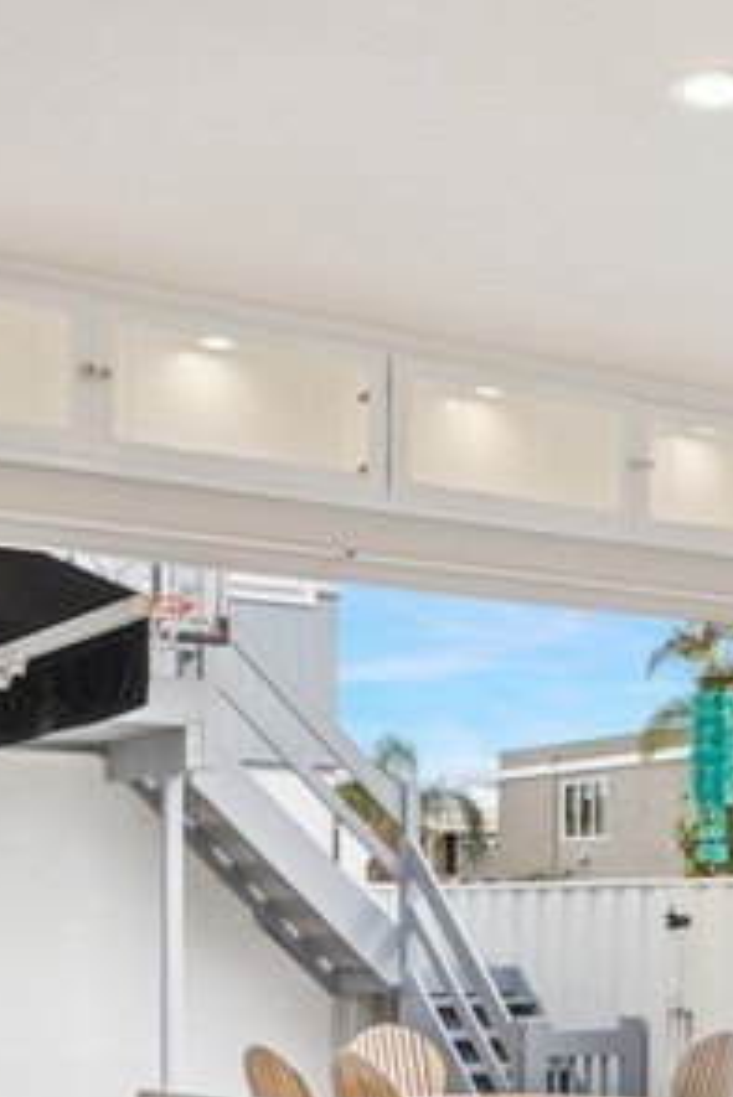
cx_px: 614
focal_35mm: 65
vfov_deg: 29.9
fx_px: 1983
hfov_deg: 20.6
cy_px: 948
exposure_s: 1/50
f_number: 9
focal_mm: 30
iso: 200
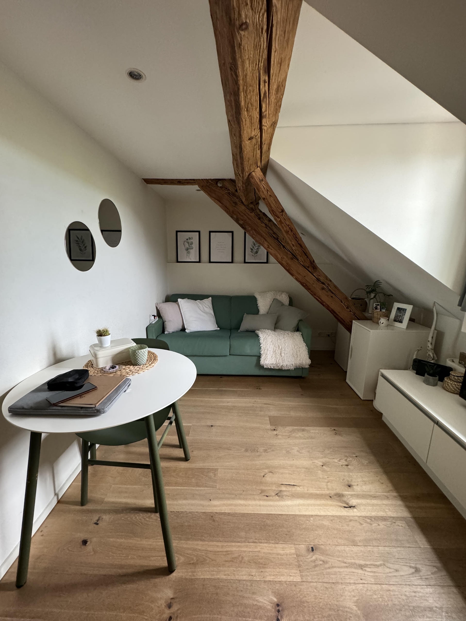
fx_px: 251
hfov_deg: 85.7
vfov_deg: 102.1
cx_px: 233
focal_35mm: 14
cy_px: 310
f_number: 2.2
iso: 640
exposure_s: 1/60
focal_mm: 2.22
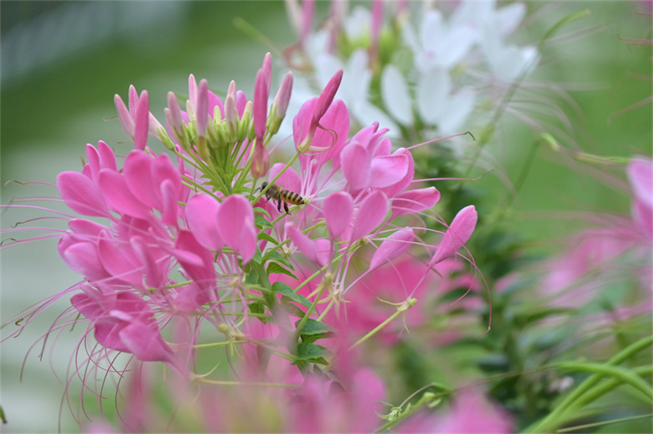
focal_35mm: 210
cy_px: 217
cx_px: 326
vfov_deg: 6.5
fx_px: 3806
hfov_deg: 9.8
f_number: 6.3
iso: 400
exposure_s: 1/640
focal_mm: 140
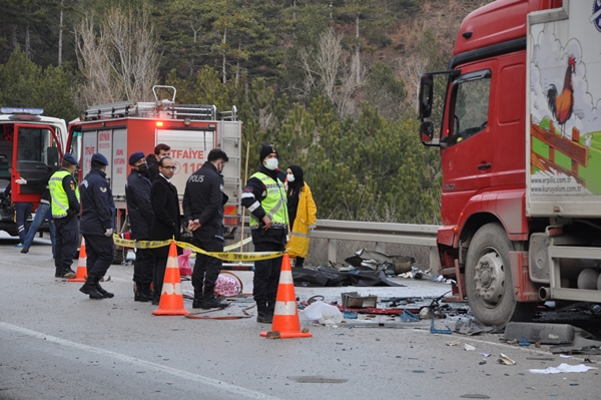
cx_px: 300
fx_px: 2252
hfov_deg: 15.2
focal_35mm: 135
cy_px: 200
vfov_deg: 10.1
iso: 400
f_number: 5.6
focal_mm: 90
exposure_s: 1/80
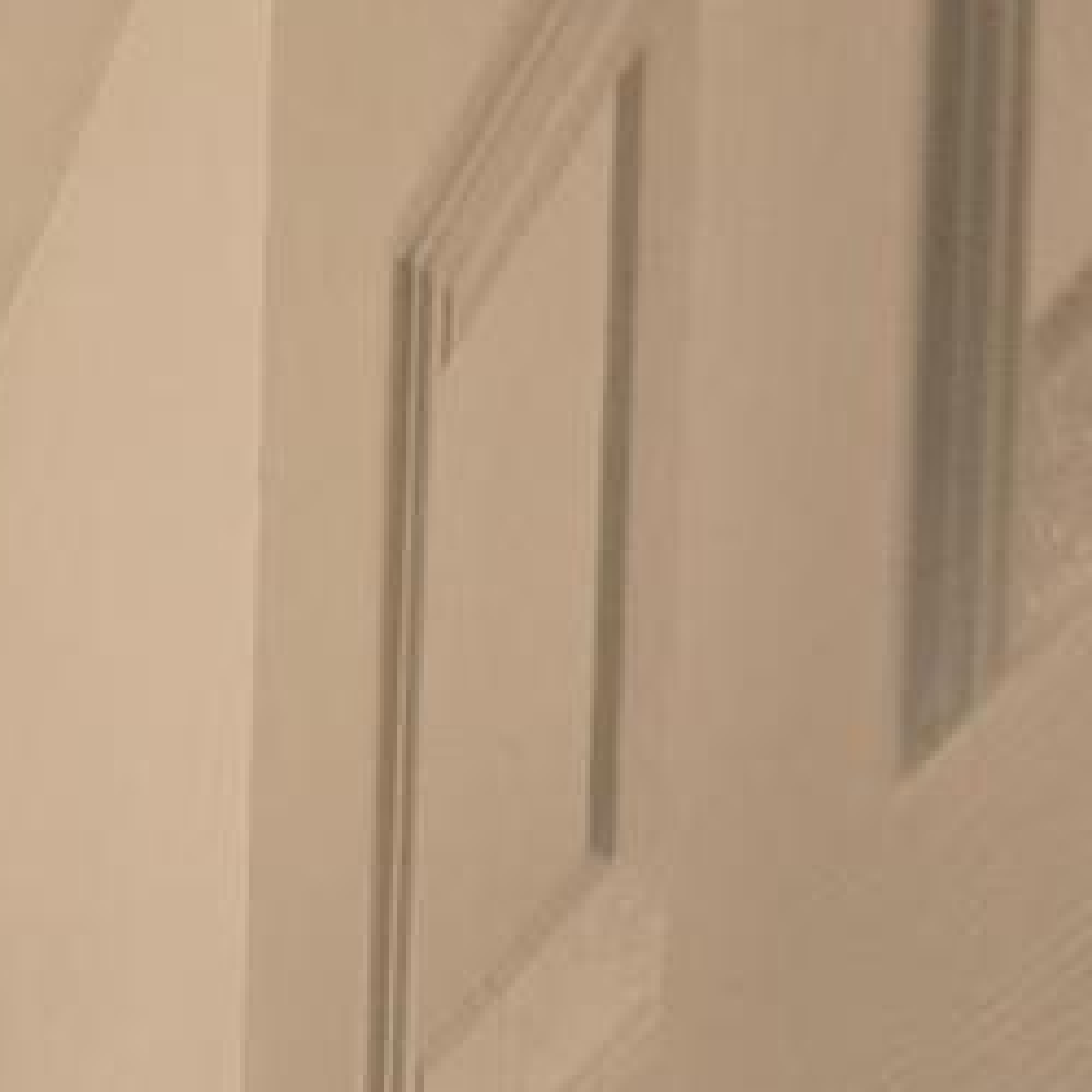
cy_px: 3171
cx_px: -1319
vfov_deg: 10.4
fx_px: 4461
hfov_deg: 11.9
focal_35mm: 125
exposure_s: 1/120
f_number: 1.7
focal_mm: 6.3
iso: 100
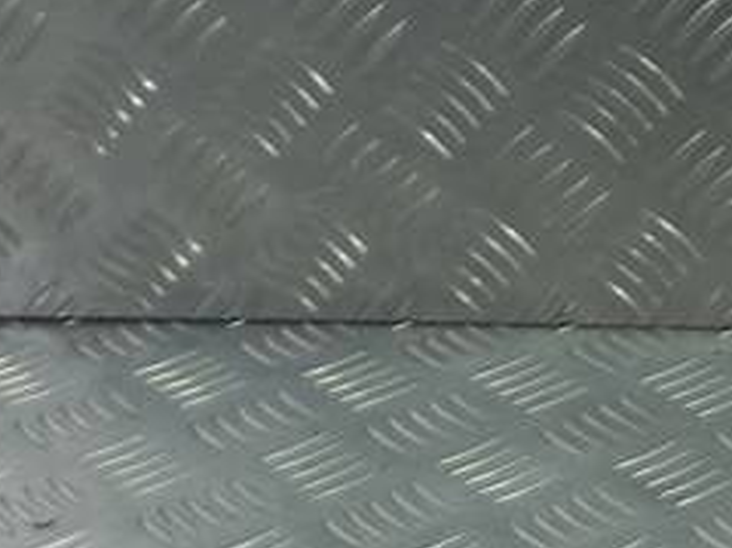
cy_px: 992
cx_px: 1127
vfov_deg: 12.6
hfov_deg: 16.6
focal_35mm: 107
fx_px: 2262
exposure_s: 1/50
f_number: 1.8
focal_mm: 4.6
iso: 50
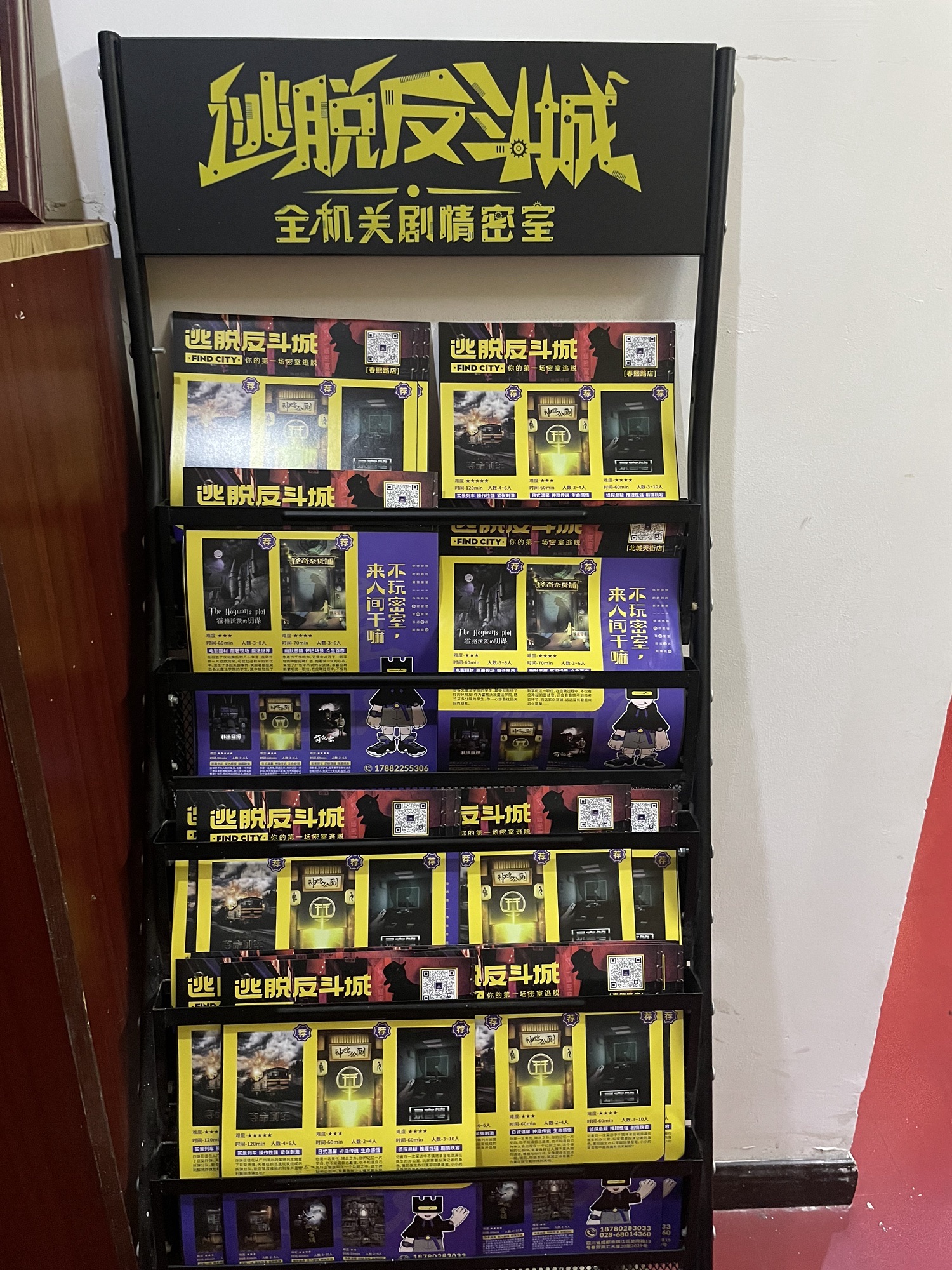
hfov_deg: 53.1
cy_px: 635
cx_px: 476
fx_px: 953
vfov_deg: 67.3
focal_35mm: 26
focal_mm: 4.2
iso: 500
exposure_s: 1/25
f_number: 1.6
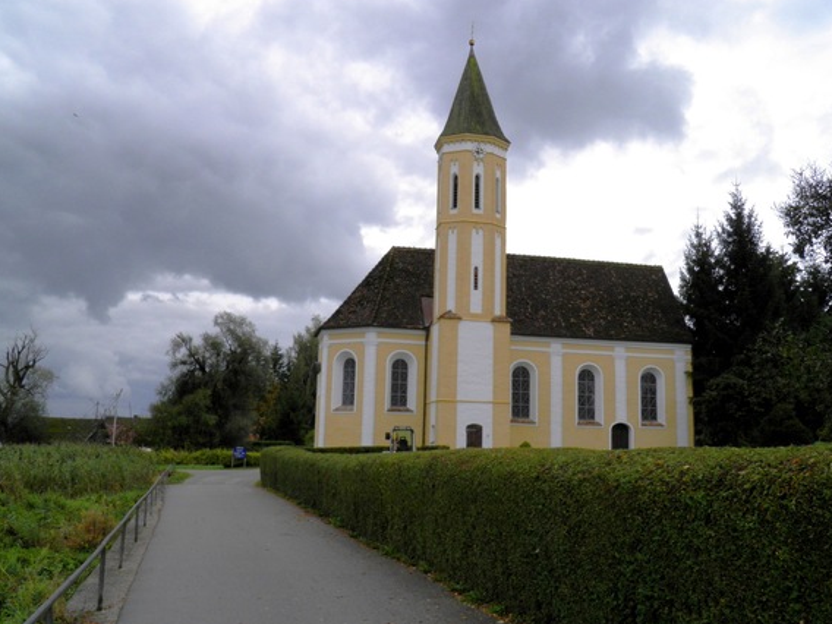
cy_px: 312
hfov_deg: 58.3
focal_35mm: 31
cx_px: 421
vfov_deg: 45.4
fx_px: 745
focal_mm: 5.5
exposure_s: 1/160
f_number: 5.9
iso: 100
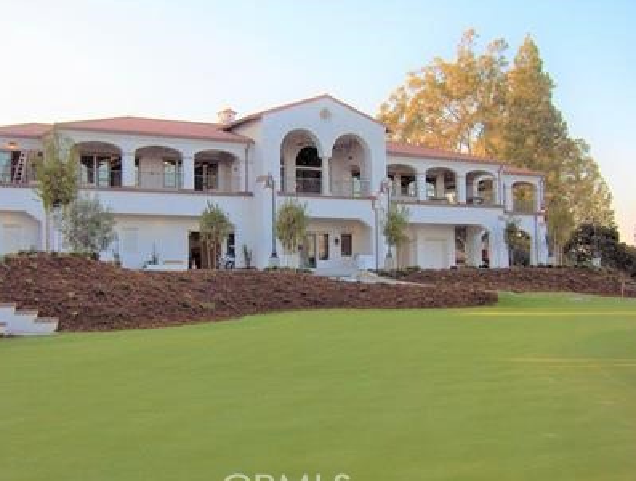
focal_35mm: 44
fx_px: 811
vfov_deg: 33.0
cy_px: 240
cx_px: 293
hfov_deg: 42.8
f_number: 2.8
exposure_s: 1/730
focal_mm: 8
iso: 100
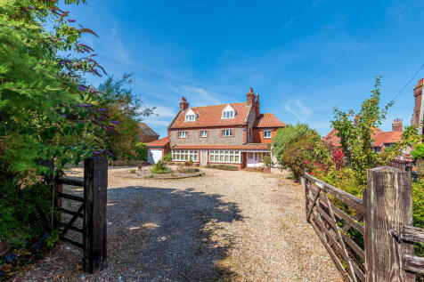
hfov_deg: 96.8
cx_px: 212
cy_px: 141
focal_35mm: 16
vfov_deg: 73.7
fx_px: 188
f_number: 8
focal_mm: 16
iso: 200
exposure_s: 1/400
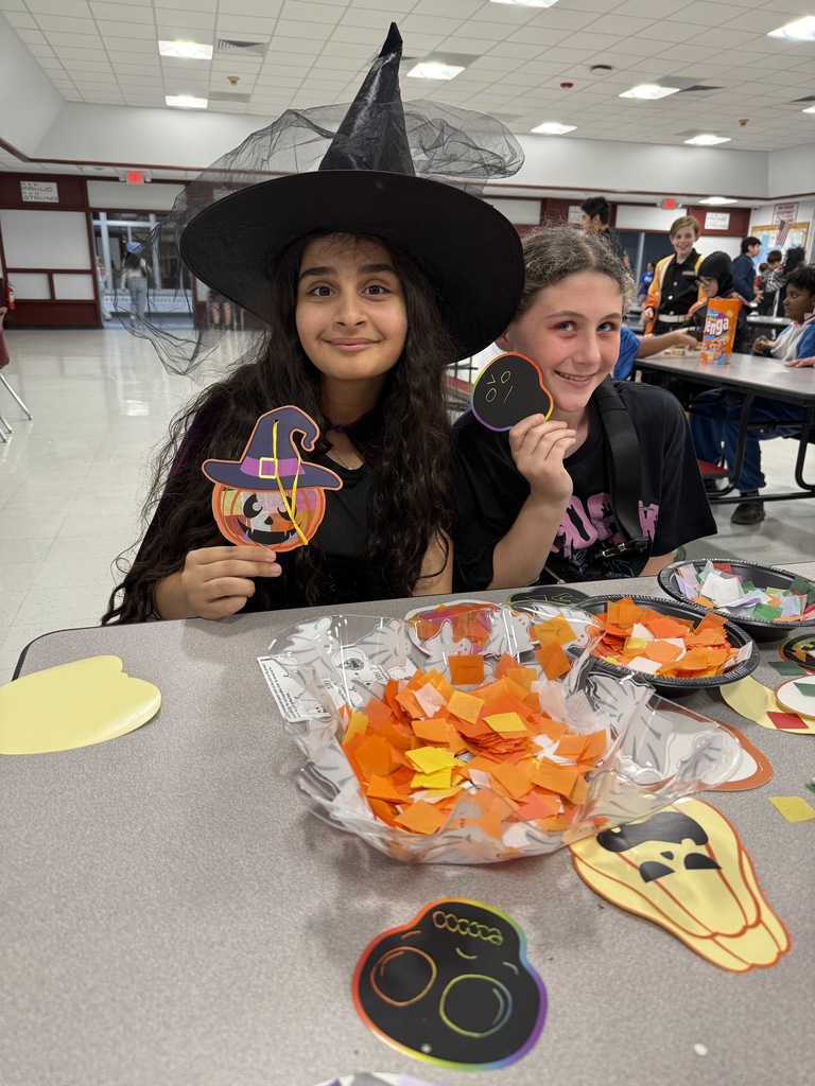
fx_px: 753
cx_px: 408
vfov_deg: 71.6
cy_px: 543
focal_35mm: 24
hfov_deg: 56.8
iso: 200
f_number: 1.78
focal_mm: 6.76
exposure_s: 1/100
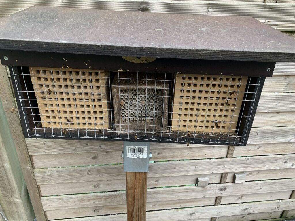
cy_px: 110
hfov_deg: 67.3
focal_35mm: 26
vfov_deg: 53.1
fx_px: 222
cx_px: 148
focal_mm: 4.25
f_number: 1.8
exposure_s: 1/121
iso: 100
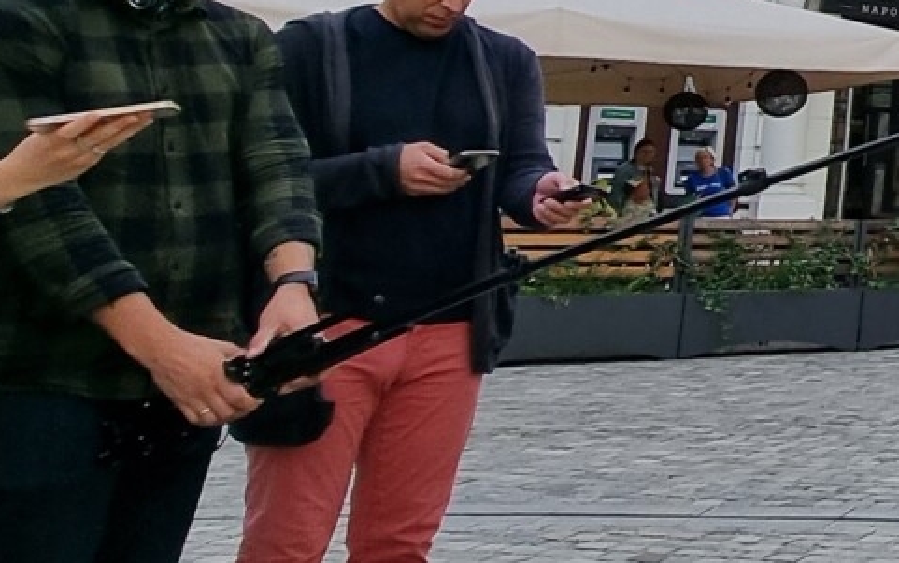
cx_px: 1512
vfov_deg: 22.1
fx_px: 1348
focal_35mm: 55
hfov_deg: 23.8
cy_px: -79
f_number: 2.2
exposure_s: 1/1548
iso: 50
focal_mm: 2.2
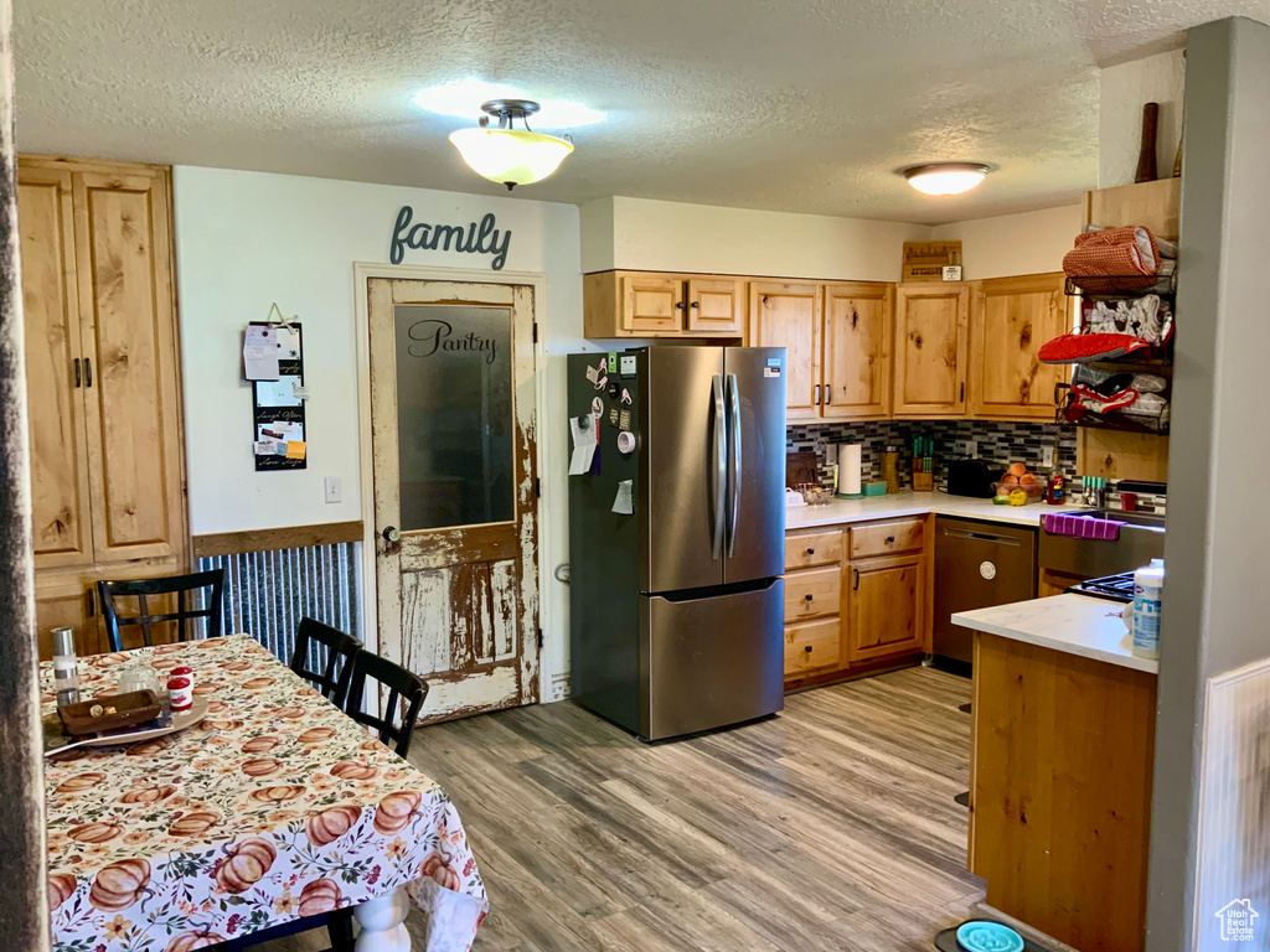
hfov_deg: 61.7
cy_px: 476
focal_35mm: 29
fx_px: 1064
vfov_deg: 48.2
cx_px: 635
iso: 125
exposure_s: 1/60
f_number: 1.8
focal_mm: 3
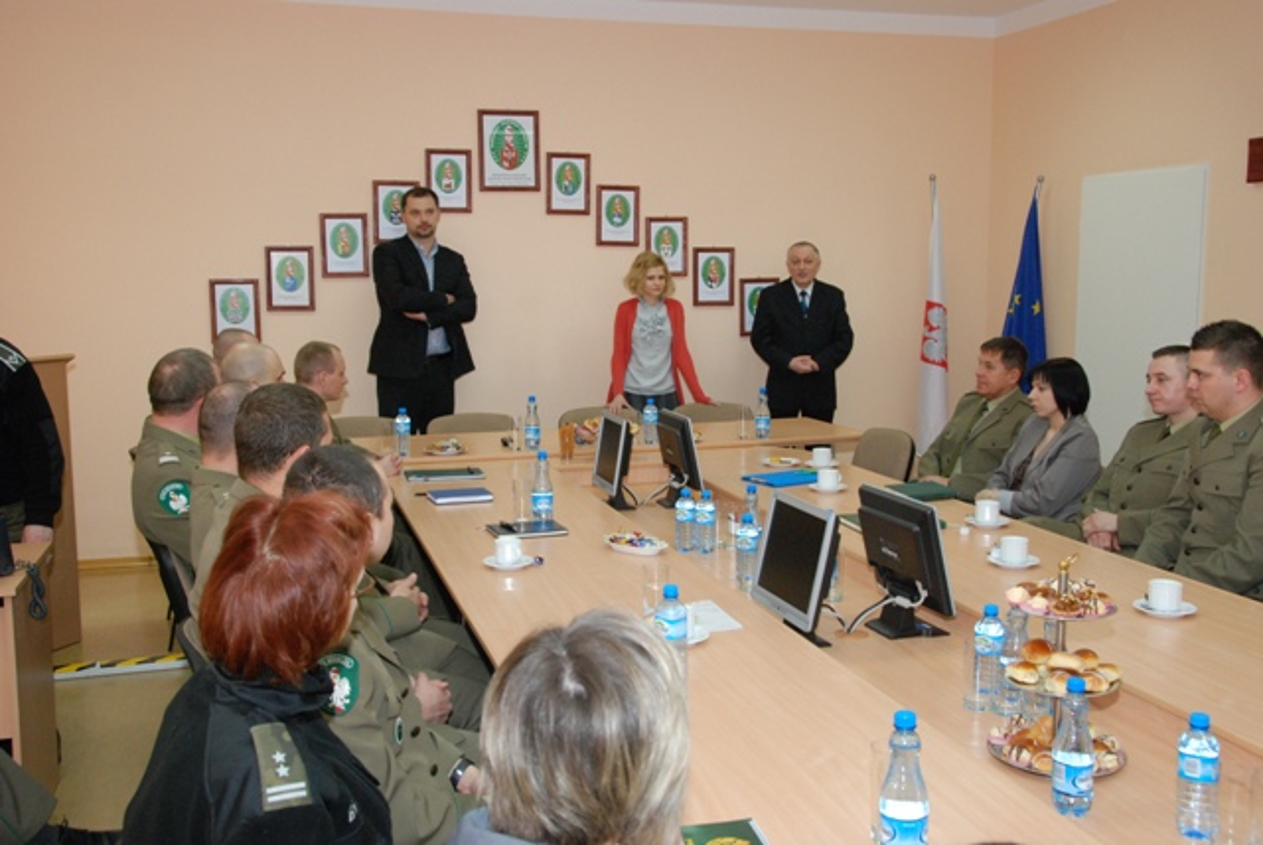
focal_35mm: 36
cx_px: 632
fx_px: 1264
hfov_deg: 53.1
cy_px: 422
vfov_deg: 36.9
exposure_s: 1/60
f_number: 7.1
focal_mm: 24
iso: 1000
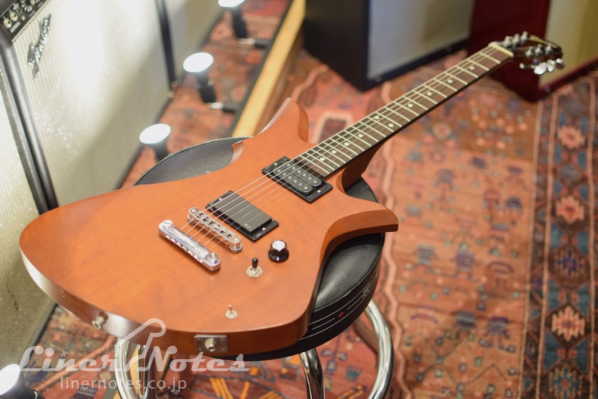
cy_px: 200
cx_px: 299
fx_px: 872
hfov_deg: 37.8
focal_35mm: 52
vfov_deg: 25.8
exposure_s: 1/60
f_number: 1.8
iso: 400
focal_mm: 35
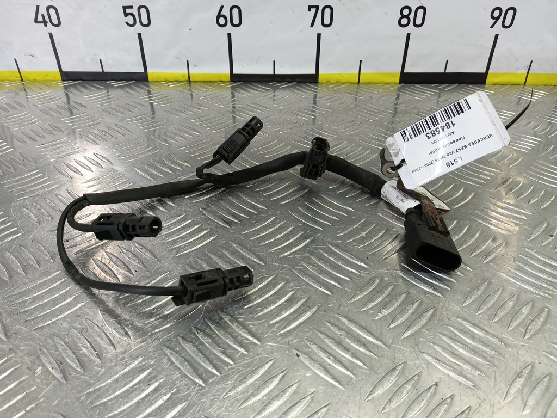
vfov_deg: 58.9
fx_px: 370
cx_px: 278
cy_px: 209
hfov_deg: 73.9
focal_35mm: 23
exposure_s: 1/50
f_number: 1.6
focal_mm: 4.11
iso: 118
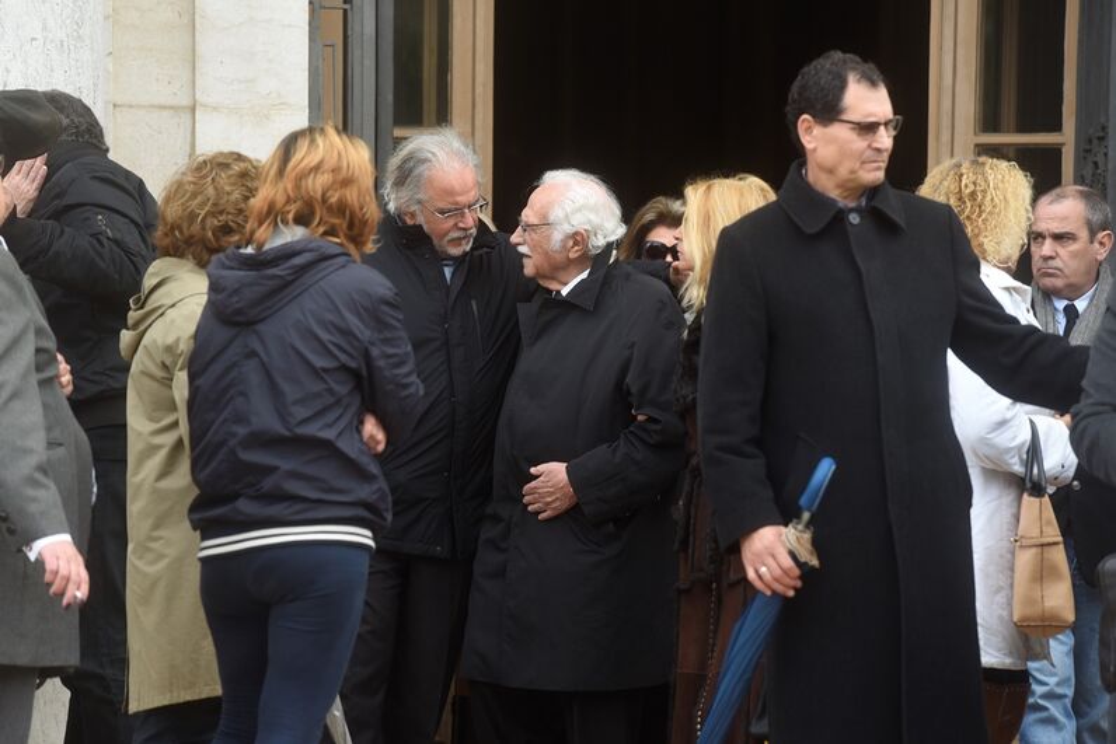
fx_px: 6201
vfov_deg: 6.9
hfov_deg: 10.3
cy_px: 372
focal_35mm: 200
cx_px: 558
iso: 800
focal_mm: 200
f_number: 5.6
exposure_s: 1/640
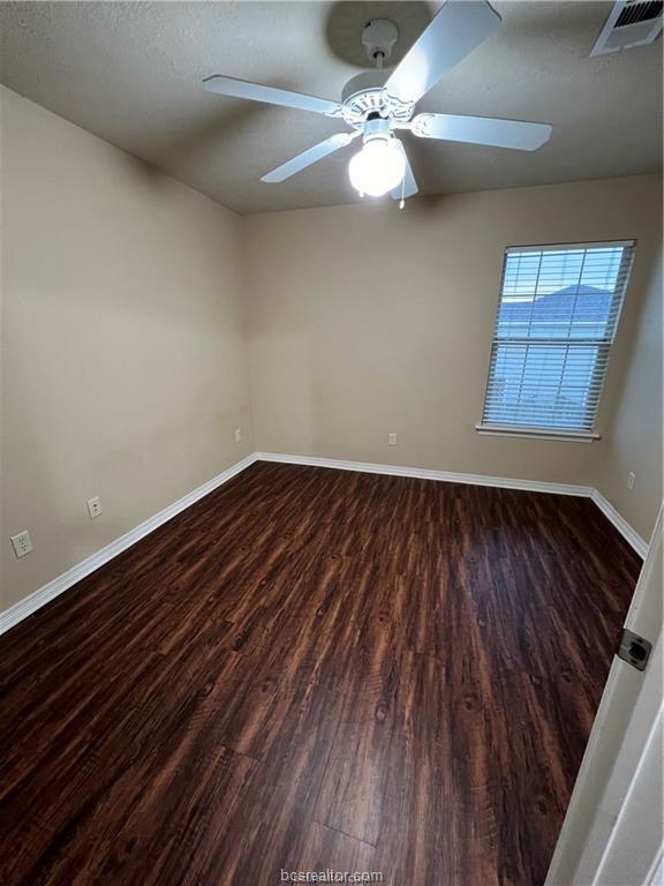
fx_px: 332
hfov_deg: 89.9
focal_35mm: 13
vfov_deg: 106.2
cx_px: 332
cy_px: 443
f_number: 1.8
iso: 640
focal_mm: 1.57
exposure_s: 1/60
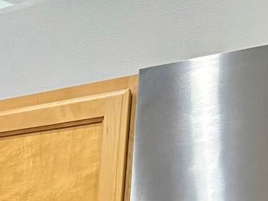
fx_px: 976
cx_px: -283
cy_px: 429
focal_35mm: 126
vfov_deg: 10.6
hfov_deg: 13.3
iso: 250
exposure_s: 1/60
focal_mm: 5.96
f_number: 1.6
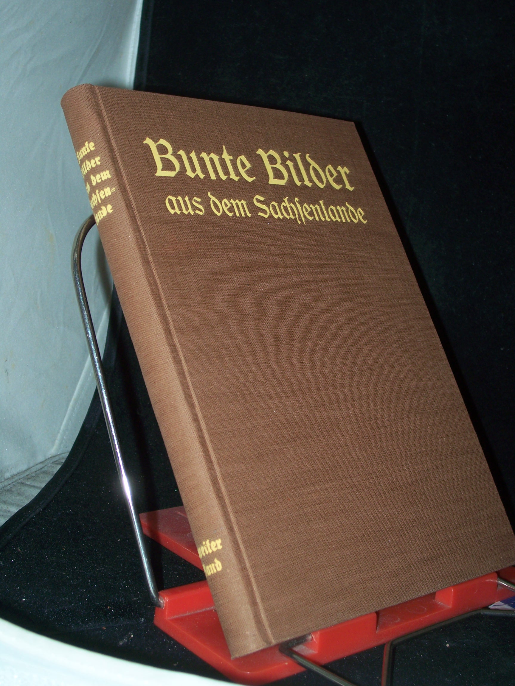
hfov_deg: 27.5
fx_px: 1051
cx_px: 258
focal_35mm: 53
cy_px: 343
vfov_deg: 36.2
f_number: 3.2
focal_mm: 8.7
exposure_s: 1/80
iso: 80
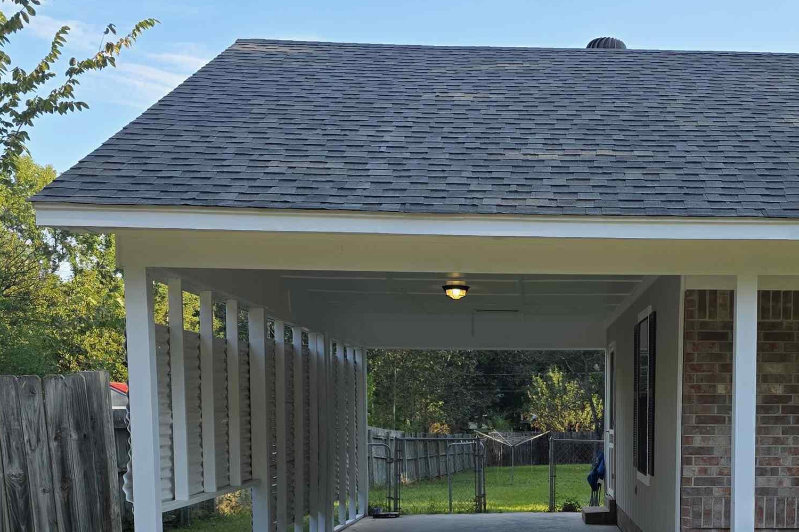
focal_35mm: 49
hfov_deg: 39.2
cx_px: 607
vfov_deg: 26.4
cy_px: 501
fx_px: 1087
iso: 80
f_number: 1.7
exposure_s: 1/1272
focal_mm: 6.3
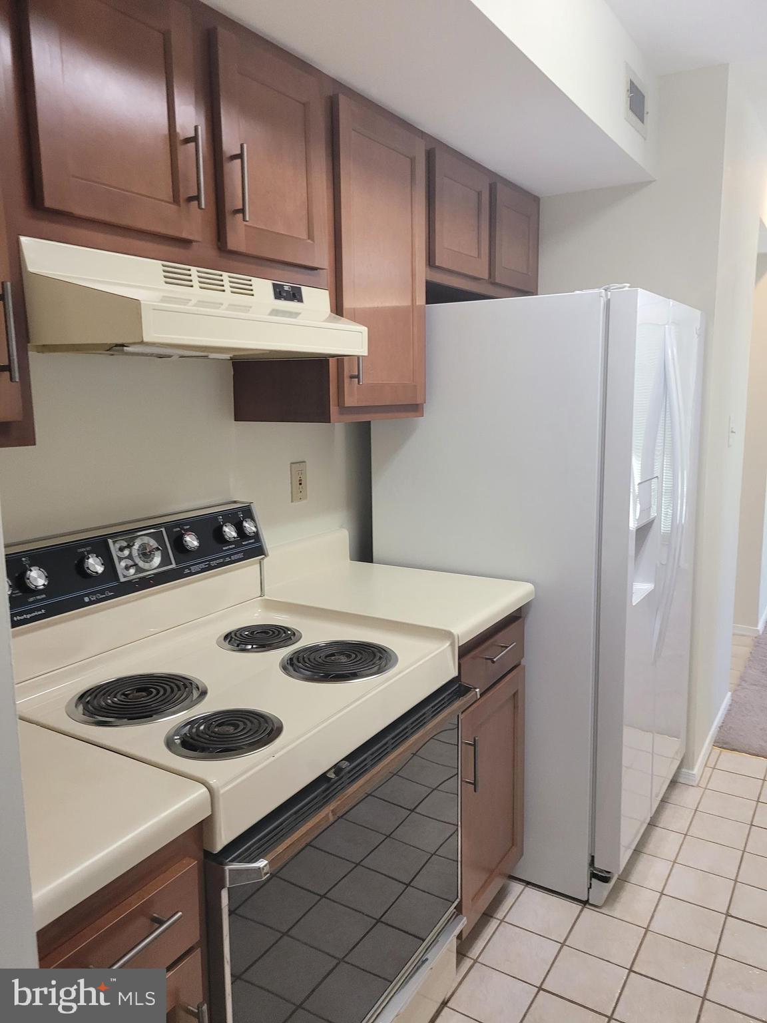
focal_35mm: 26
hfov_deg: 53.1
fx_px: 768
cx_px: 384
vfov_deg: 67.3
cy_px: 512
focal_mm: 5.4
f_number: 1.8
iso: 320
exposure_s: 1/119
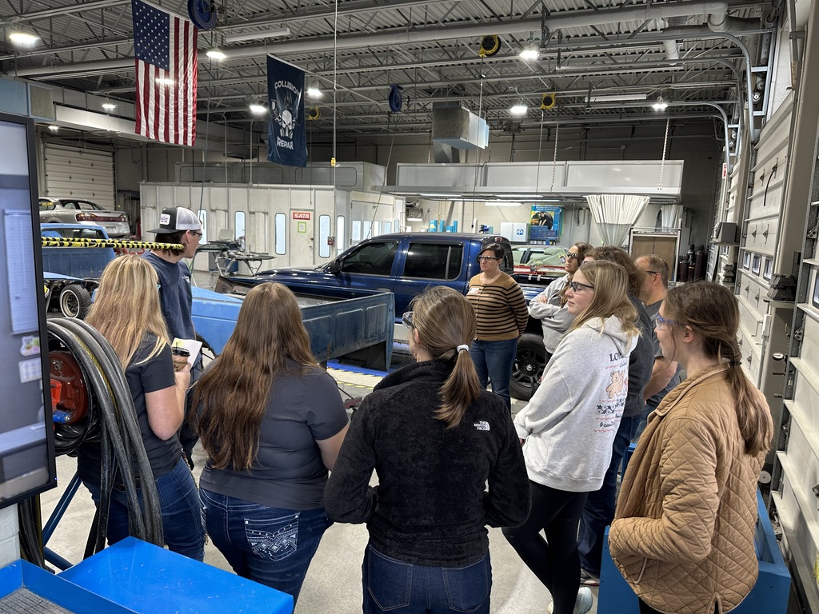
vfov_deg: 56.8
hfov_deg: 71.6
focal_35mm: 24
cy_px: 307
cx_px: 410
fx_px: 568
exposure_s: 1/60
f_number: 1.78
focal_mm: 6.86
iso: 125
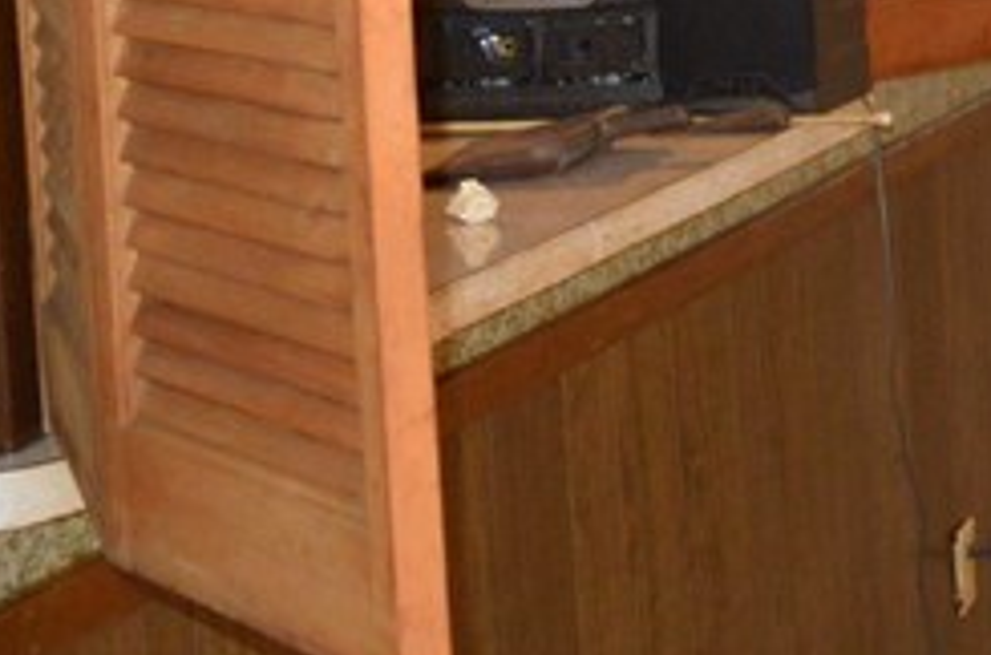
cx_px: 1980
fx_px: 3295
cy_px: -178
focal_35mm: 120
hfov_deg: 14.3
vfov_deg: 11.1
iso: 1600
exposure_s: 1/60
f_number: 3.5
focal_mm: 18
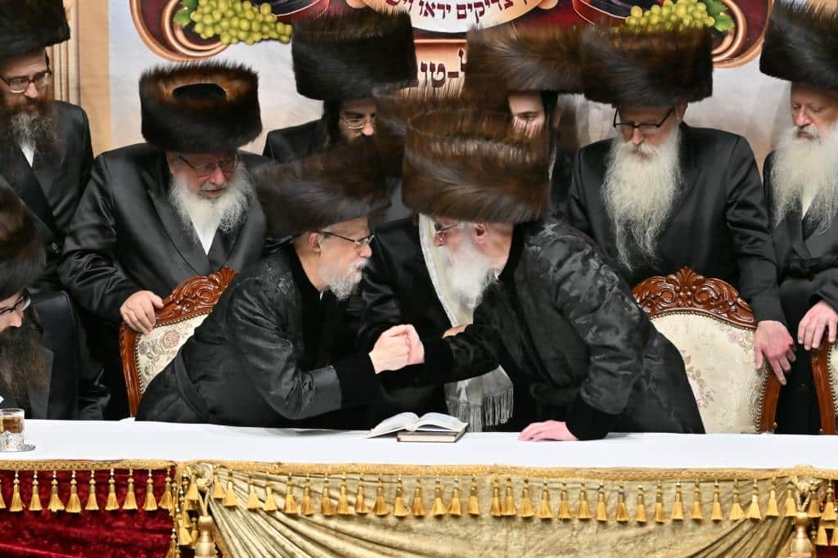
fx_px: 6981
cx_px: 419
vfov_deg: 4.6
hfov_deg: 6.9
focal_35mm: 300
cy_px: 279
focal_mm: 200
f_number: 2.8
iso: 400
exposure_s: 1/160
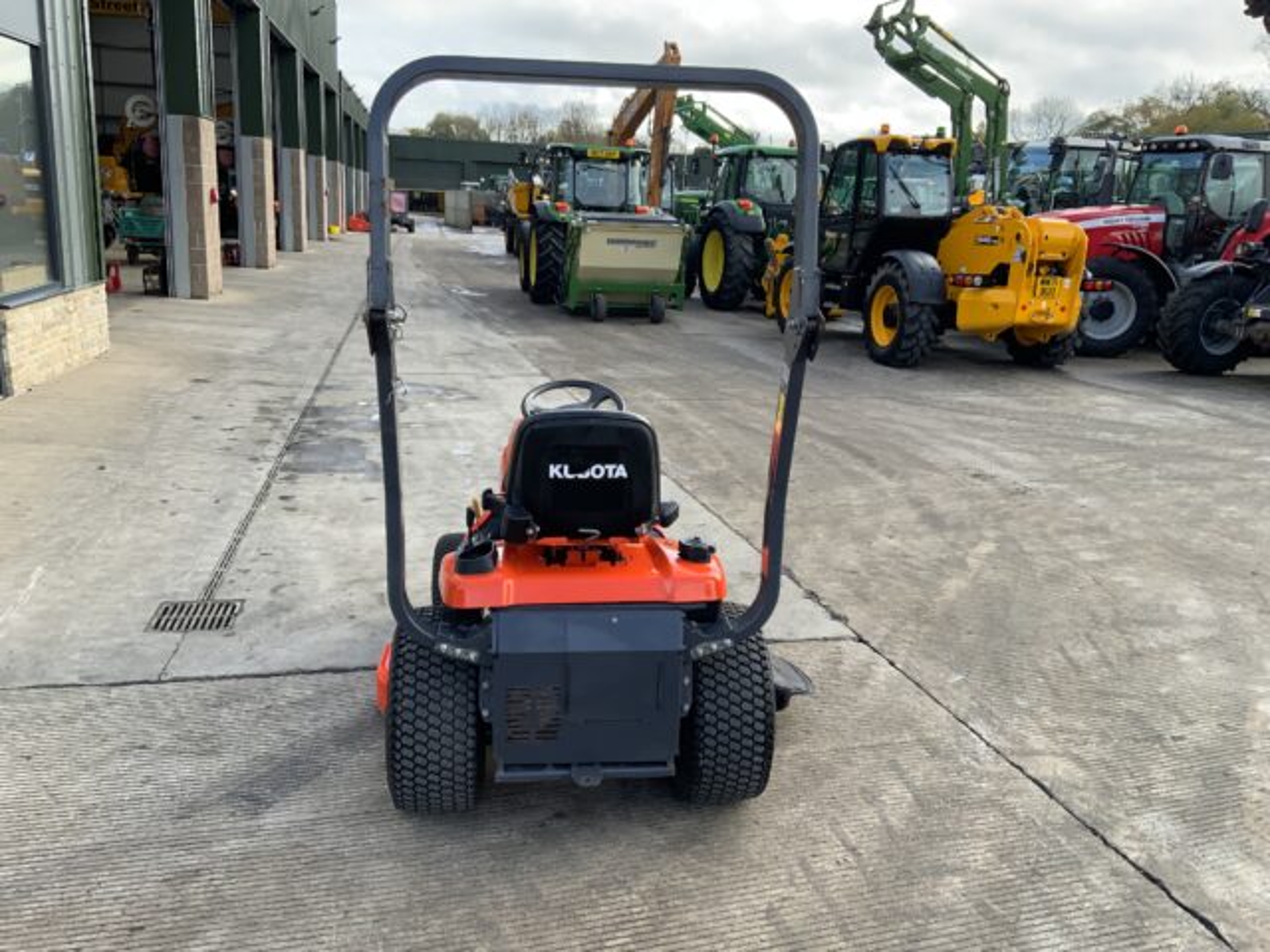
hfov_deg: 61.7
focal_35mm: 29
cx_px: 635
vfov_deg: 48.2
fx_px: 1064
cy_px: 476
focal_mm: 3
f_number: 1.8
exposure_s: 1/342
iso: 16
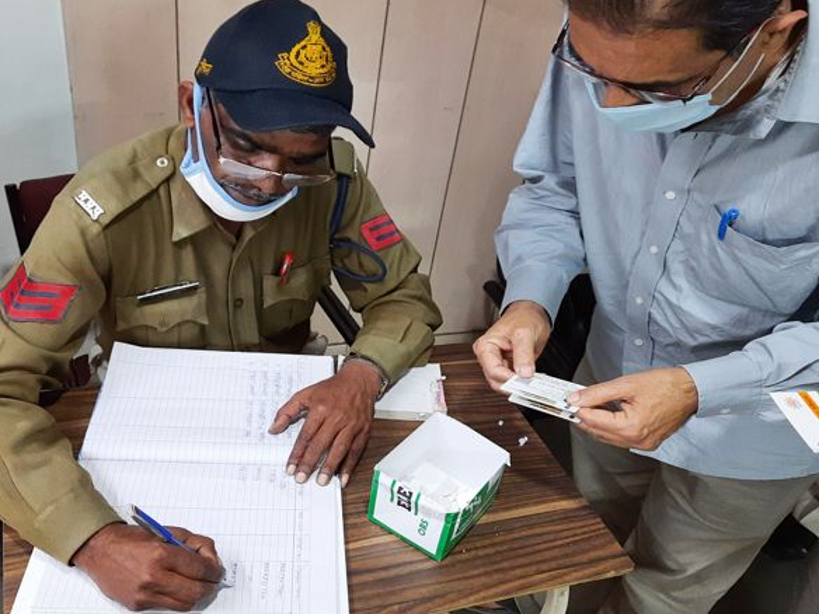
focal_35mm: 30
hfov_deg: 59.9
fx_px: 710
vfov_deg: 46.5
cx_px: 445
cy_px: 247
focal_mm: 5.23
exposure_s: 1/25
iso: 500
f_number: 1.8
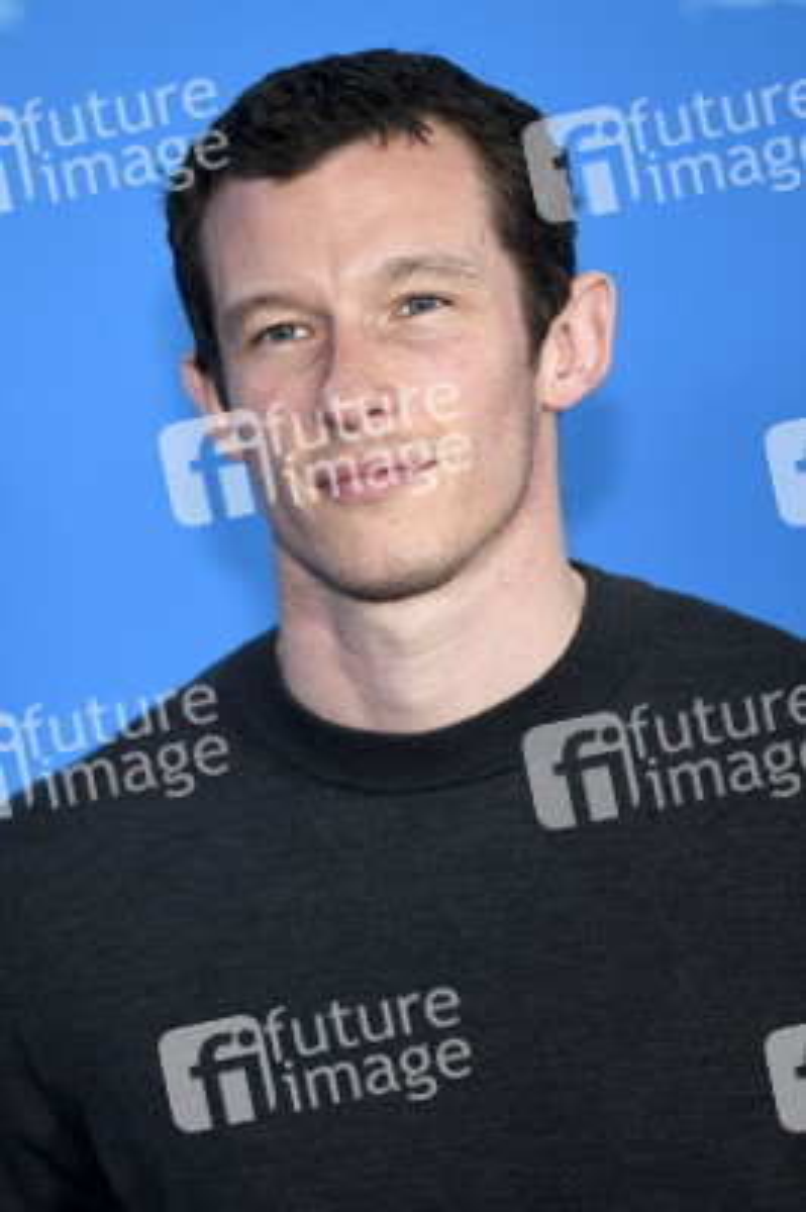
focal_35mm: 200
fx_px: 6728
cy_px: 606
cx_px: 403
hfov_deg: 6.9
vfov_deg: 10.3
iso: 800
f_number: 3.5
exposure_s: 1/320
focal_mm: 200
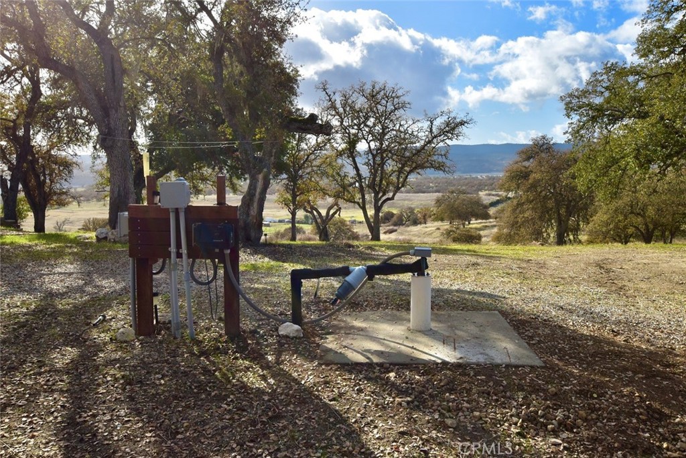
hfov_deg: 61.9
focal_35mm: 30
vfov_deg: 43.6
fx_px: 572
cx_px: 343
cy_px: 229
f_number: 11
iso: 400
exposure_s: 1/400
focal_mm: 20
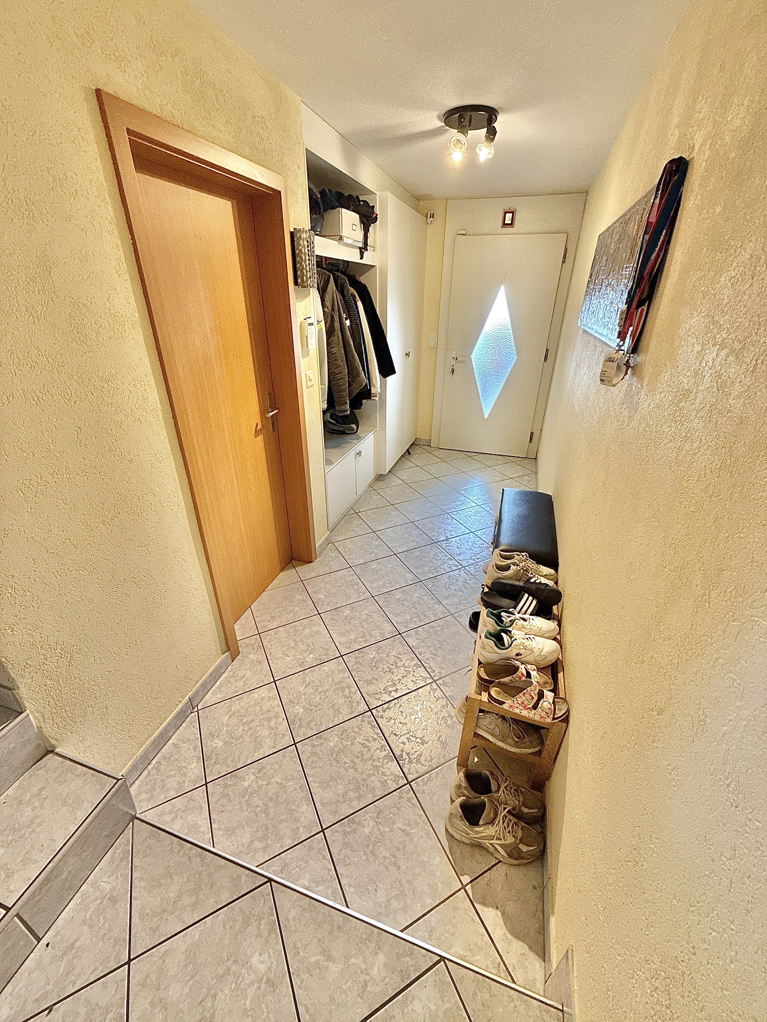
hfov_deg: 85.7
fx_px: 414
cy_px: 511
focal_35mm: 14
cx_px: 384
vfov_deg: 102.1
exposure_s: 1/50
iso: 320
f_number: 2.2
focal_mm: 2.22
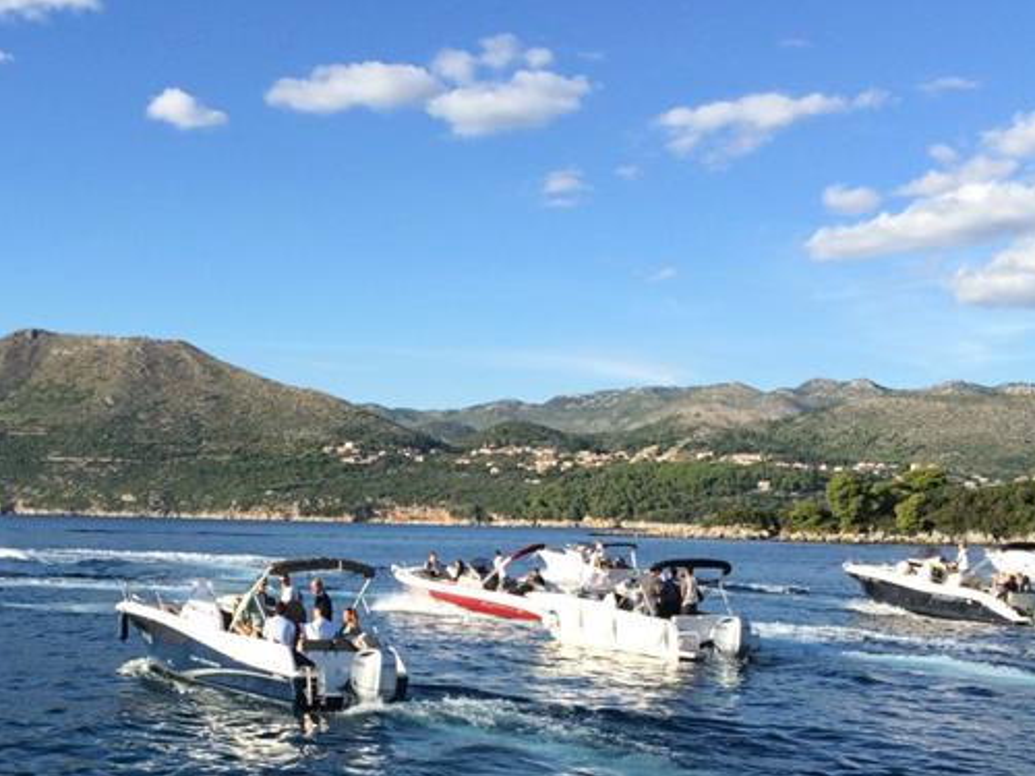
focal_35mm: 48
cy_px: 602
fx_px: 1435
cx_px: 362
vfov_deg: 29.7
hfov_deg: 39.3
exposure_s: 1/1466
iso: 32
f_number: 2.2
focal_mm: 4.12
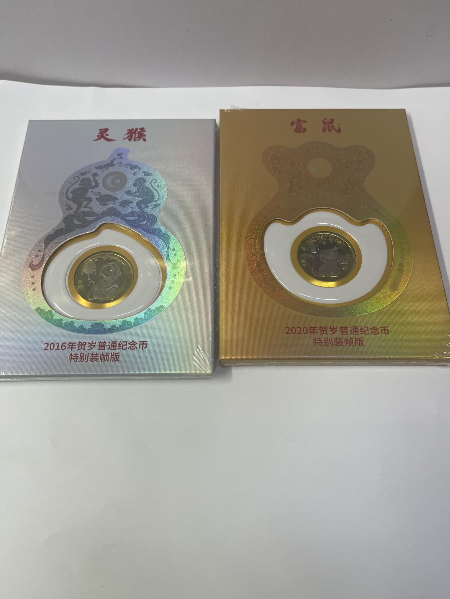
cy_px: 300
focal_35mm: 25
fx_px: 433
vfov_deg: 69.4
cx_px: 225
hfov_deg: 54.9
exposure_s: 1/100
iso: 125
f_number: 1.6
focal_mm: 5.1
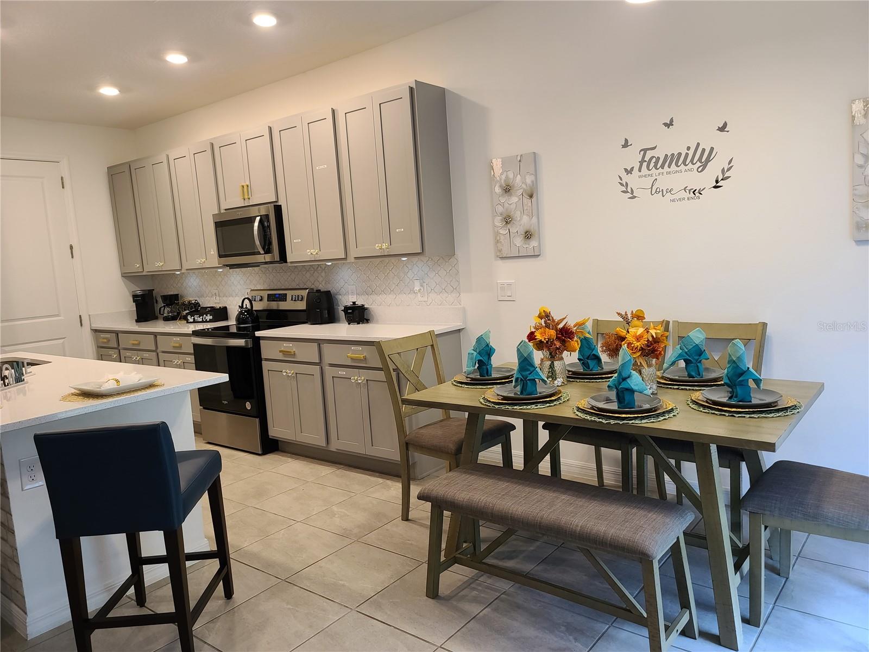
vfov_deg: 54.9
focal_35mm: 25
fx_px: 628
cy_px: 326
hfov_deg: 69.4
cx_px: 434
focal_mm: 7
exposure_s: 1/60
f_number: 1.8
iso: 125
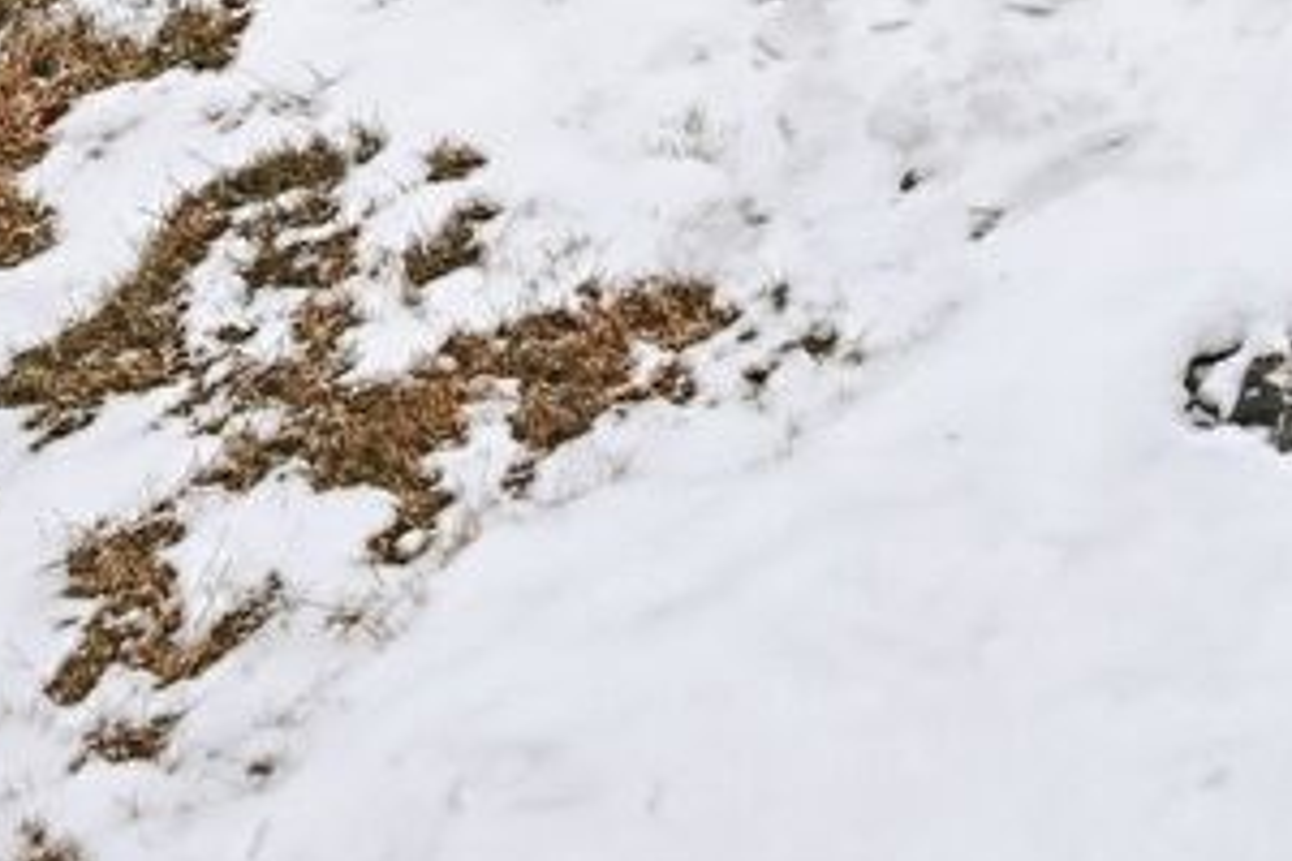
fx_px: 3004
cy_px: -1403
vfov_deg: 12.0
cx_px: 1768
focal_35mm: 84
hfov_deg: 21.5
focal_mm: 15.5
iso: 400
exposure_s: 1/2000
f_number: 8
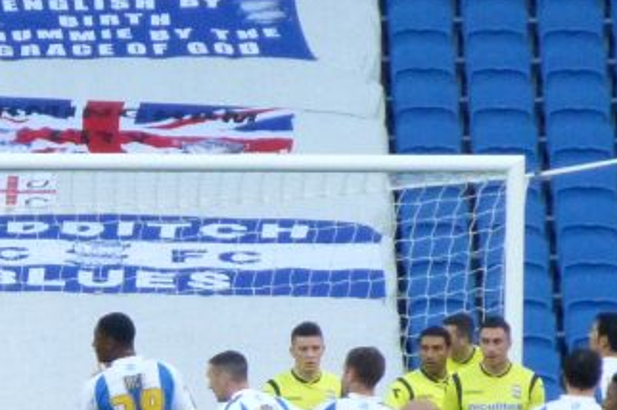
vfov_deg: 1.1
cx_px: -232
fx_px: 22326
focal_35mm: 1304
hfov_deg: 1.6
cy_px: 485
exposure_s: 1/200
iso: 800
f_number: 5.9
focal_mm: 60
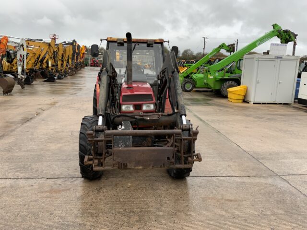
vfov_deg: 48.2
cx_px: 154
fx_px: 257
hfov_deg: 61.7
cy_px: 115
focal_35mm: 29
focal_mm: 3
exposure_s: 1/247
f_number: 1.8
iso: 16
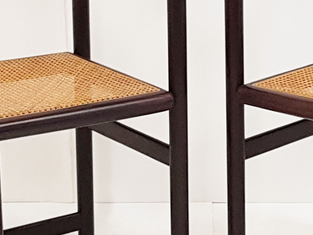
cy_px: 122
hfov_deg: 32.5
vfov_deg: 24.8
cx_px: 204
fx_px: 534
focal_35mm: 59
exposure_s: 1/50
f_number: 1.7
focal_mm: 4.2
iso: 200
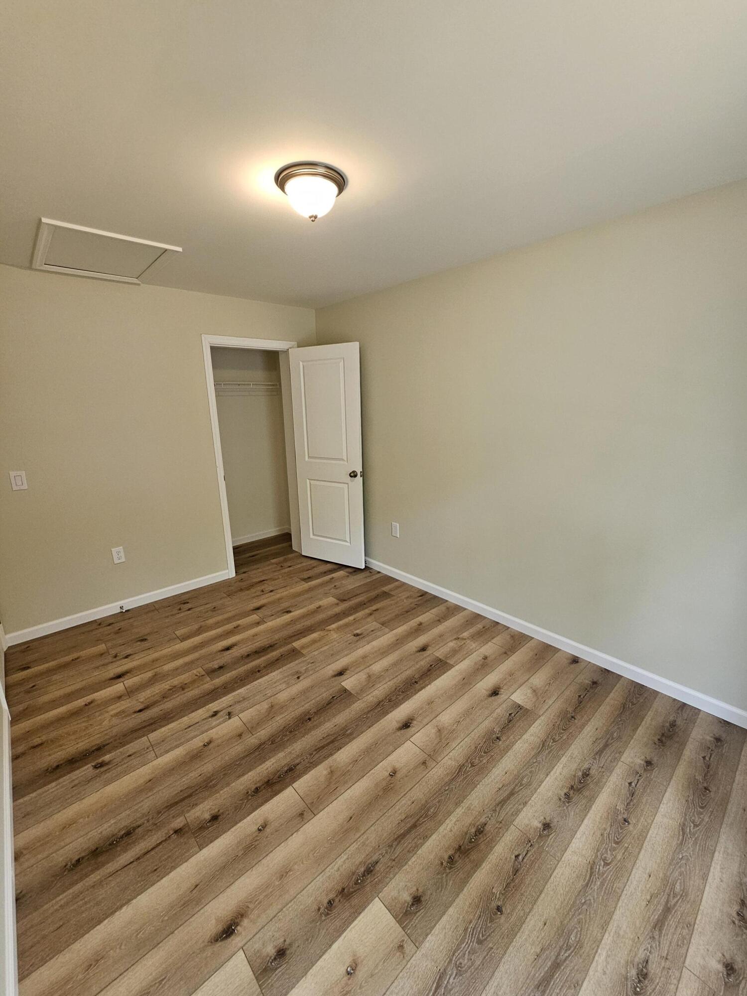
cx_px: 374
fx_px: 374
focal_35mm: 13
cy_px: 498
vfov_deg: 106.2
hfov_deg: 89.9
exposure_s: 1/60
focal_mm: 2.2
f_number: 2.2
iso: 250
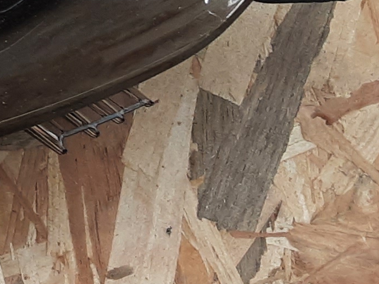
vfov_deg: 11.2
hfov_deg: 13.5
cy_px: -118
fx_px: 1401
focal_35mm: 128
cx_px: -340
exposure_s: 1/50
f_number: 1.9
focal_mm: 2.91
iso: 50
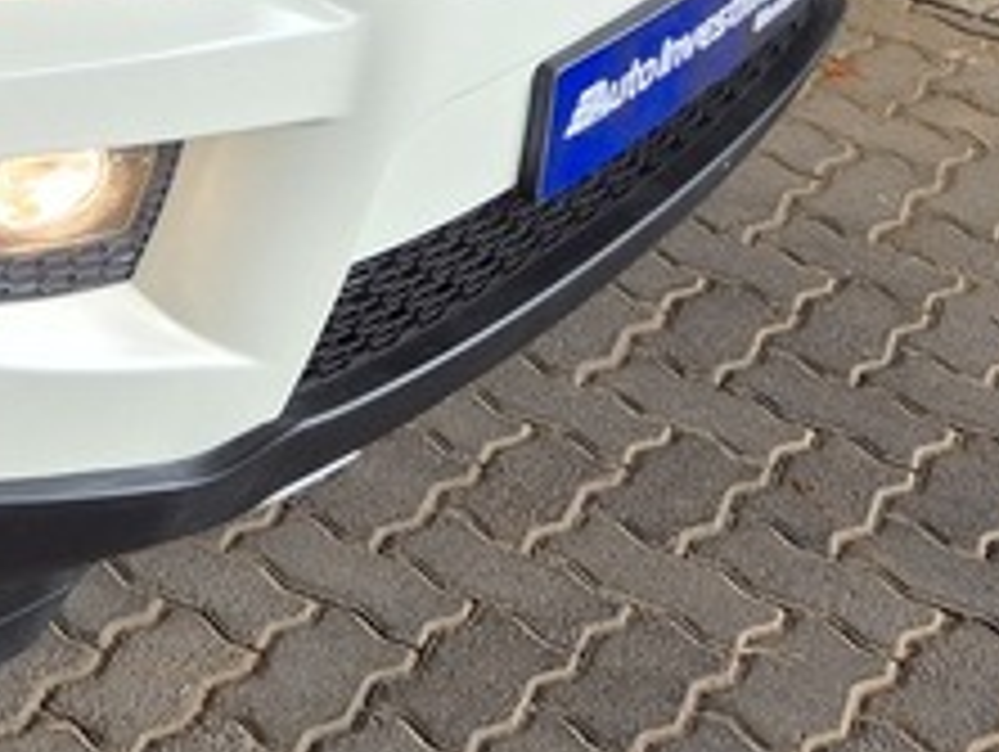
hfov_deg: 17.2
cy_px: -531
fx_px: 3062
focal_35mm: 106
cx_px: -382
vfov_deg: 12.9
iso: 64
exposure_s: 1/180
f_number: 1.8
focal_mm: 5.4
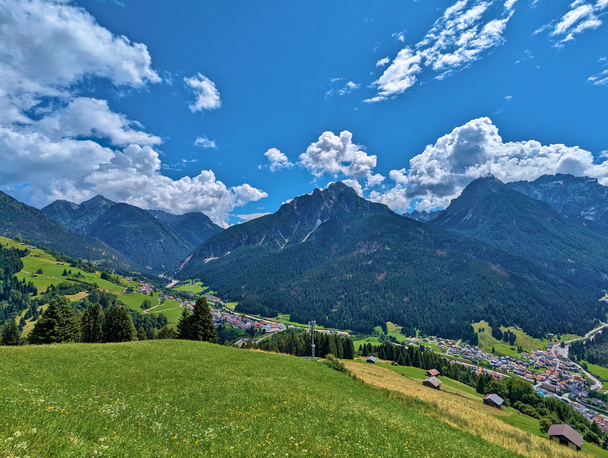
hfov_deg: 94.4
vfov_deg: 78.2
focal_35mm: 16
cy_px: 229
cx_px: 304
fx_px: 281
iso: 48
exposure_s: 1/4049
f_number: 2.2
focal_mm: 2.35
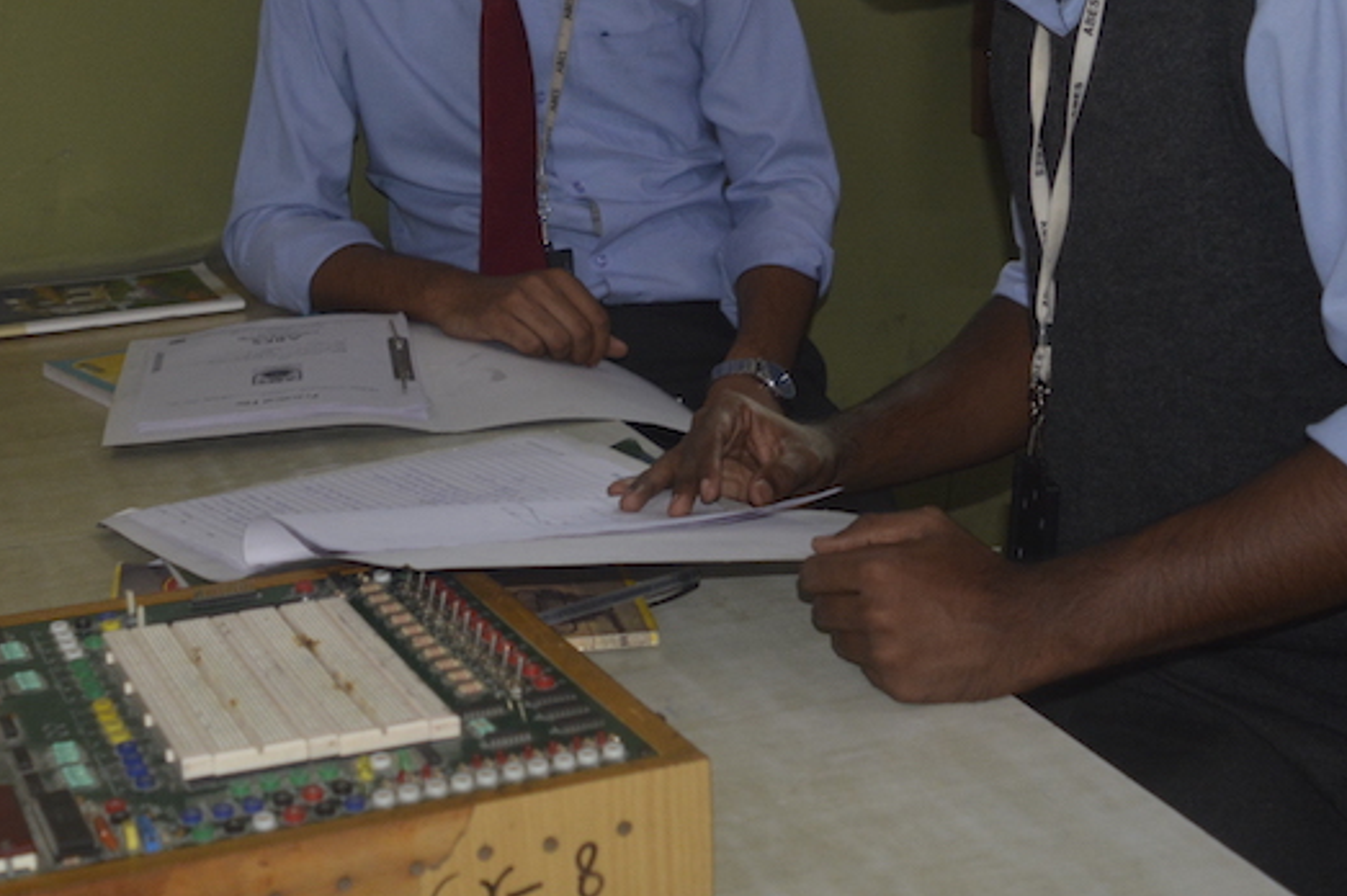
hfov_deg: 32.2
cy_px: 154
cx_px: 456
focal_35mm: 62
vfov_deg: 21.6
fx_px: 2318
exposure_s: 1/60
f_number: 3.5
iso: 500
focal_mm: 18
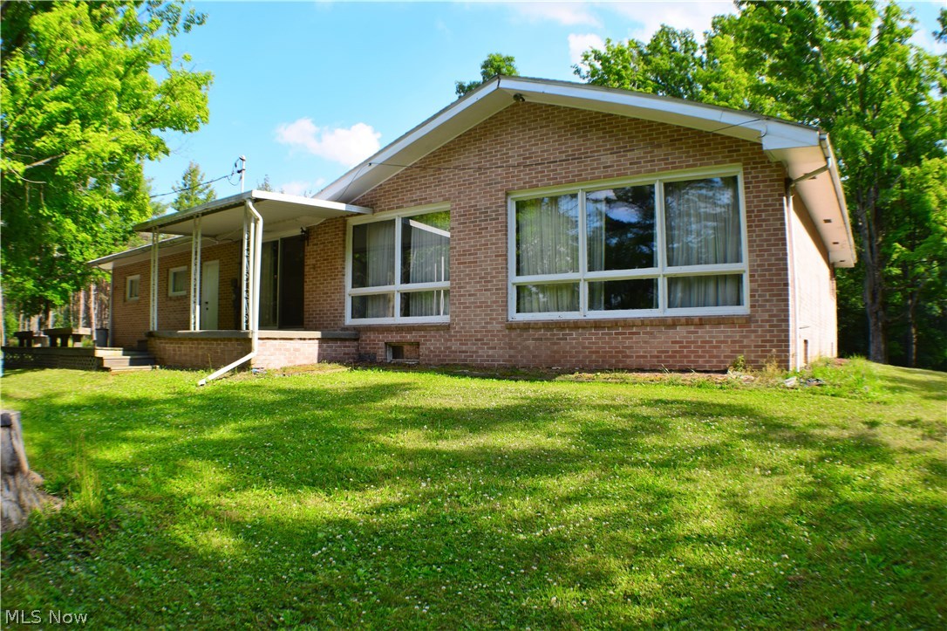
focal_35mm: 36
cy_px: 316
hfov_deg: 53.2
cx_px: 474
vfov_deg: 36.8
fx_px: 947
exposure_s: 1/350
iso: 400
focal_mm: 24
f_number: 11
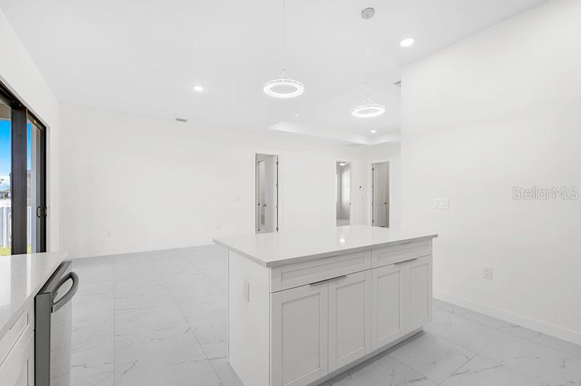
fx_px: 258
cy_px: 193
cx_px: 290
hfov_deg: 96.8
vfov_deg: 73.6
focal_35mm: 16
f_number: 9
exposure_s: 1/8
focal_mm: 16
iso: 200
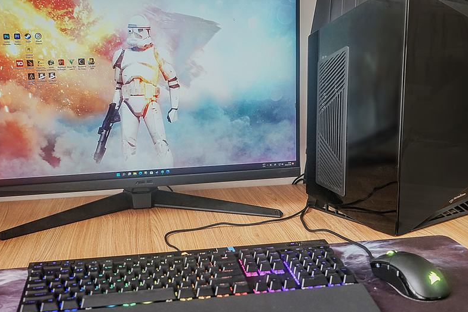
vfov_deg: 29.8
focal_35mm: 45
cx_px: 229
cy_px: 166
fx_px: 585
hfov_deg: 43.6
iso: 640
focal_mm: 36
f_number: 5
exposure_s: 1/30
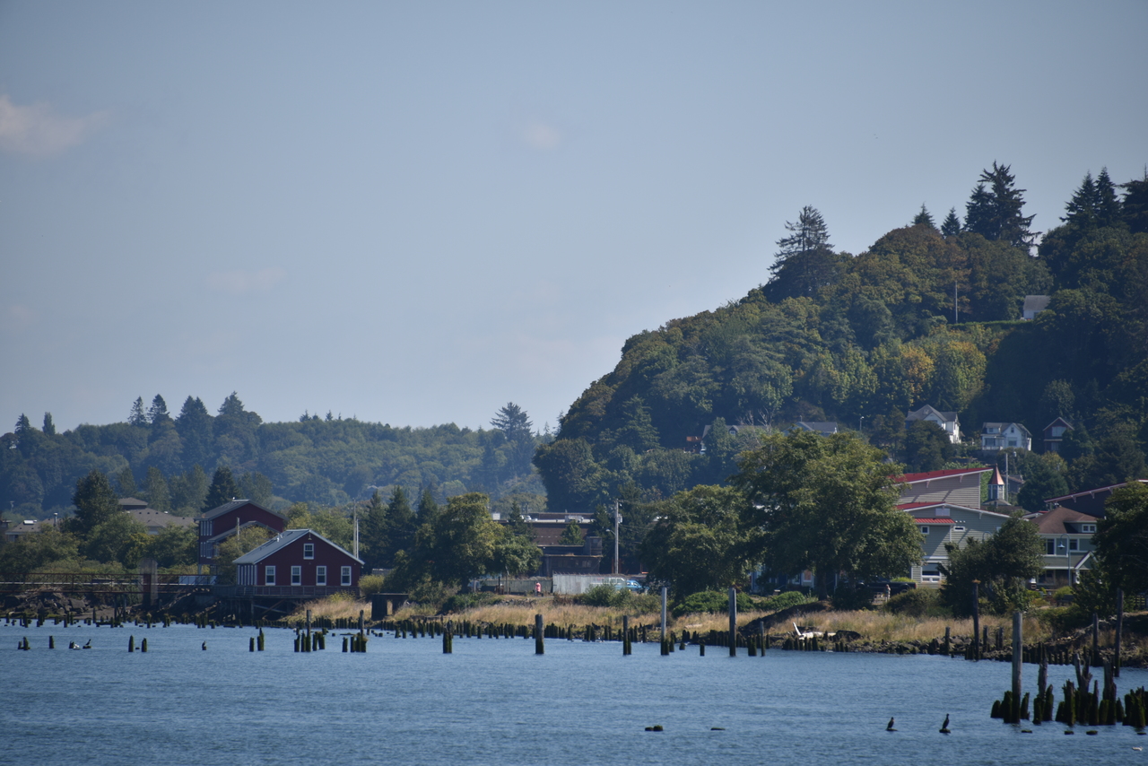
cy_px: 383
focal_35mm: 300
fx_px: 9568
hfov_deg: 6.9
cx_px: 574
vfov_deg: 4.6
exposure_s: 1/640
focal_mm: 300
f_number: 6.3
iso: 100
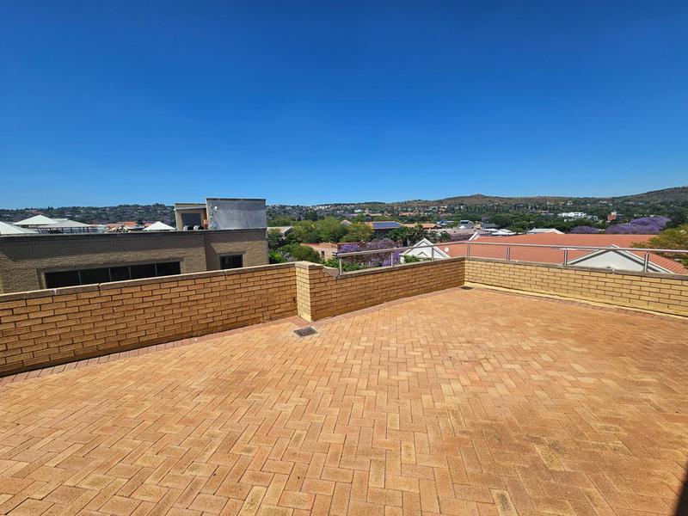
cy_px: 258
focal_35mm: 13
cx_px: 344
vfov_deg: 89.9
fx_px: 258
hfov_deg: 106.2
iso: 50
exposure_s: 1/3354
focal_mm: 2.2
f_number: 2.2
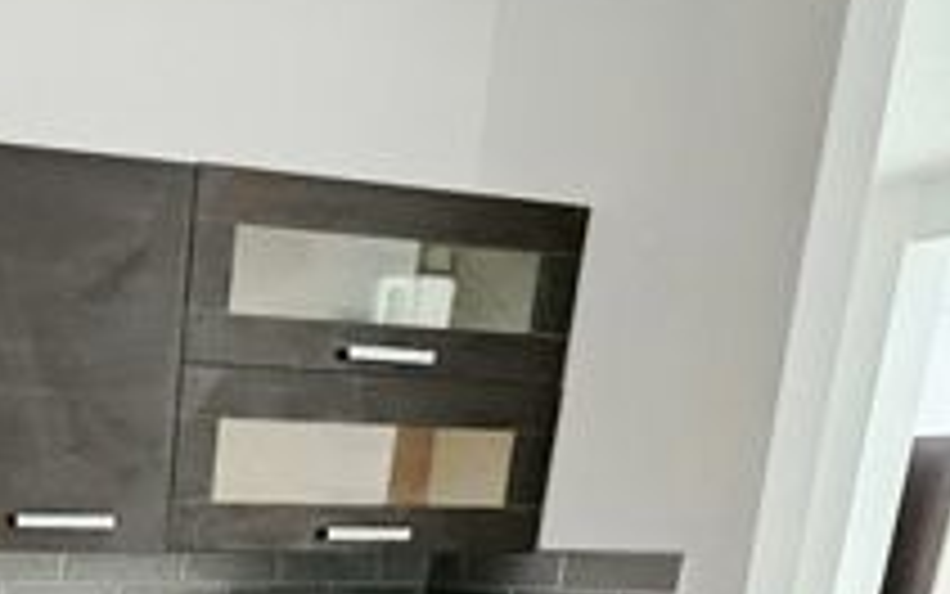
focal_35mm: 46
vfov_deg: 22.6
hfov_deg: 36.1
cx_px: -124
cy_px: 904
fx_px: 1191
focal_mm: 1.7
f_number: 2.2
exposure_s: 1/50
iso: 400
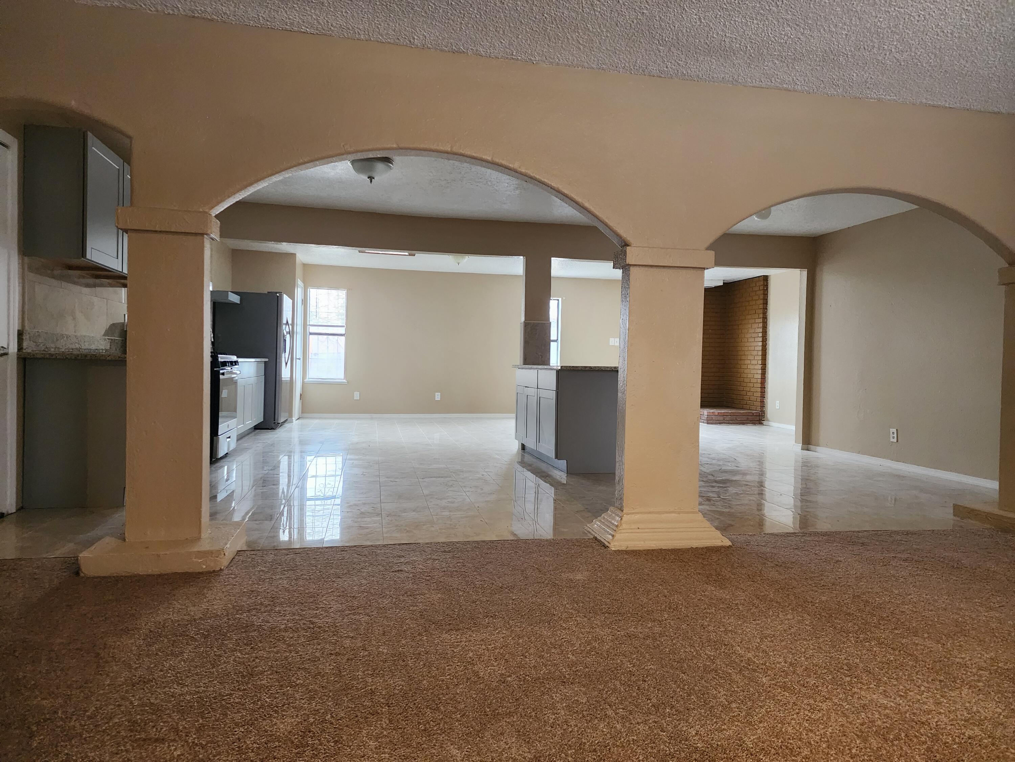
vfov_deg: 58.9
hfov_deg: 73.9
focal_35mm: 23
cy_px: 381
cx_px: 508
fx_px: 674
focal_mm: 6.4
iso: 1000
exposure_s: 1/120
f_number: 1.8
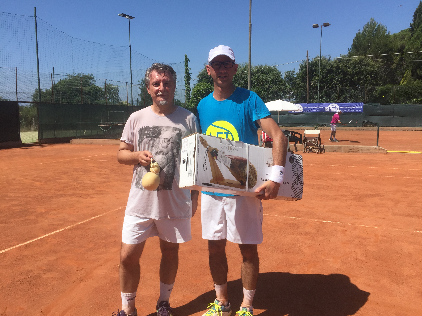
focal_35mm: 29
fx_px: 354
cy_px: 158
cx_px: 211
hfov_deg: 61.7
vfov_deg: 48.2
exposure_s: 1/2475
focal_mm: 4.15
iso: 32
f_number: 2.2
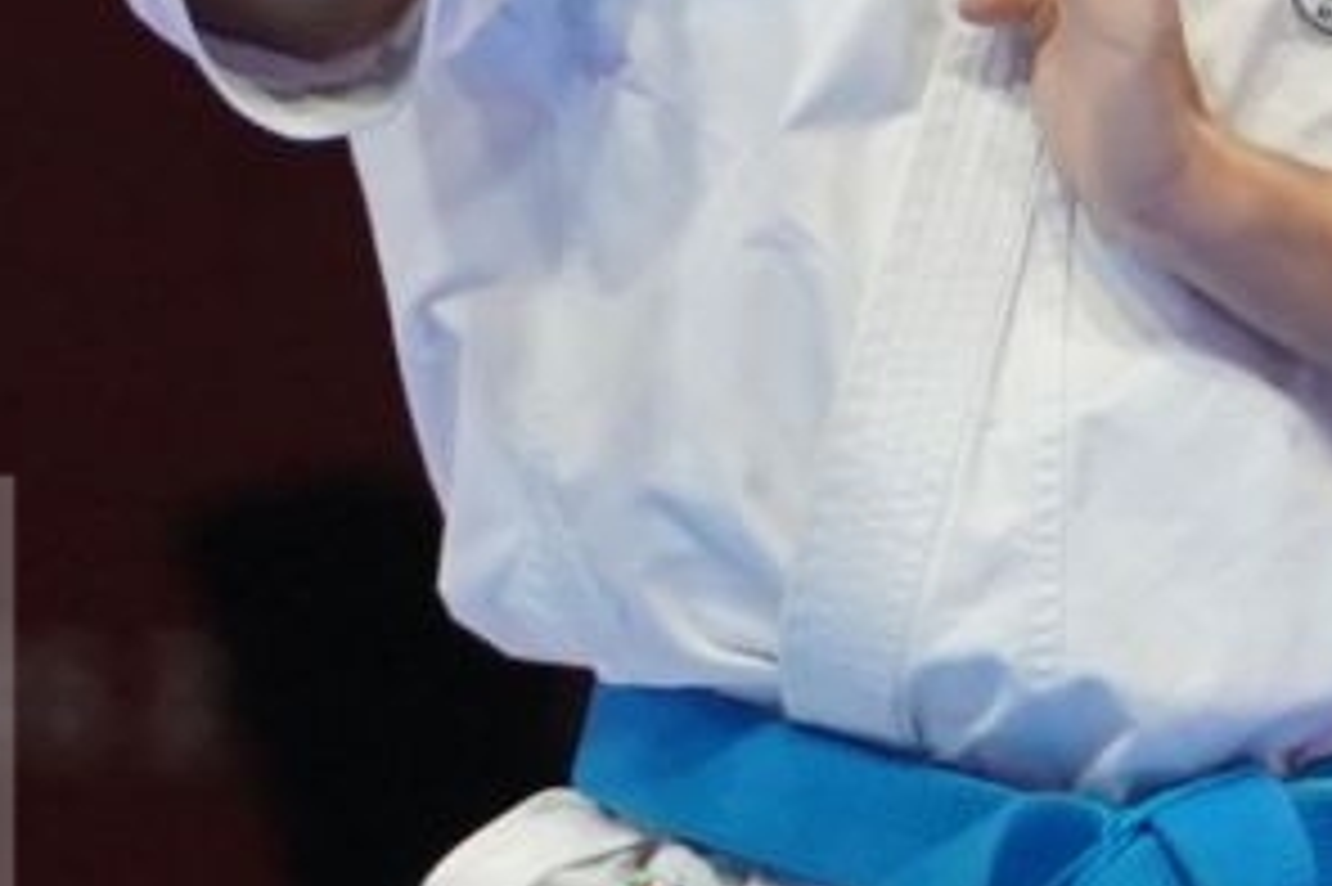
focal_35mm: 1571
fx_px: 58092
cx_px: 1120
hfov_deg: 1.3
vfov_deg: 0.9
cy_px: 886
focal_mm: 172
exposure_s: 1/500
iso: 2000
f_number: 4
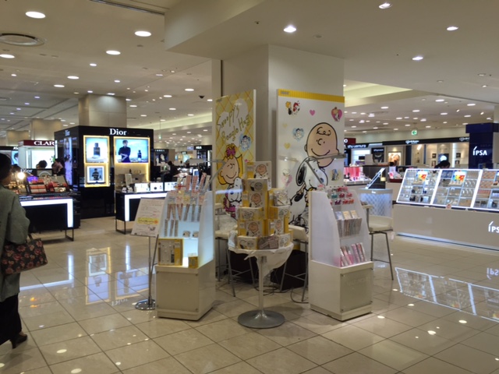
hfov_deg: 61.7
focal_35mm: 29
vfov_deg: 48.2
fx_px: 418
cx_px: 250
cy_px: 187
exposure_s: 1/120
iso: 40
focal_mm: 4.15
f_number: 2.2
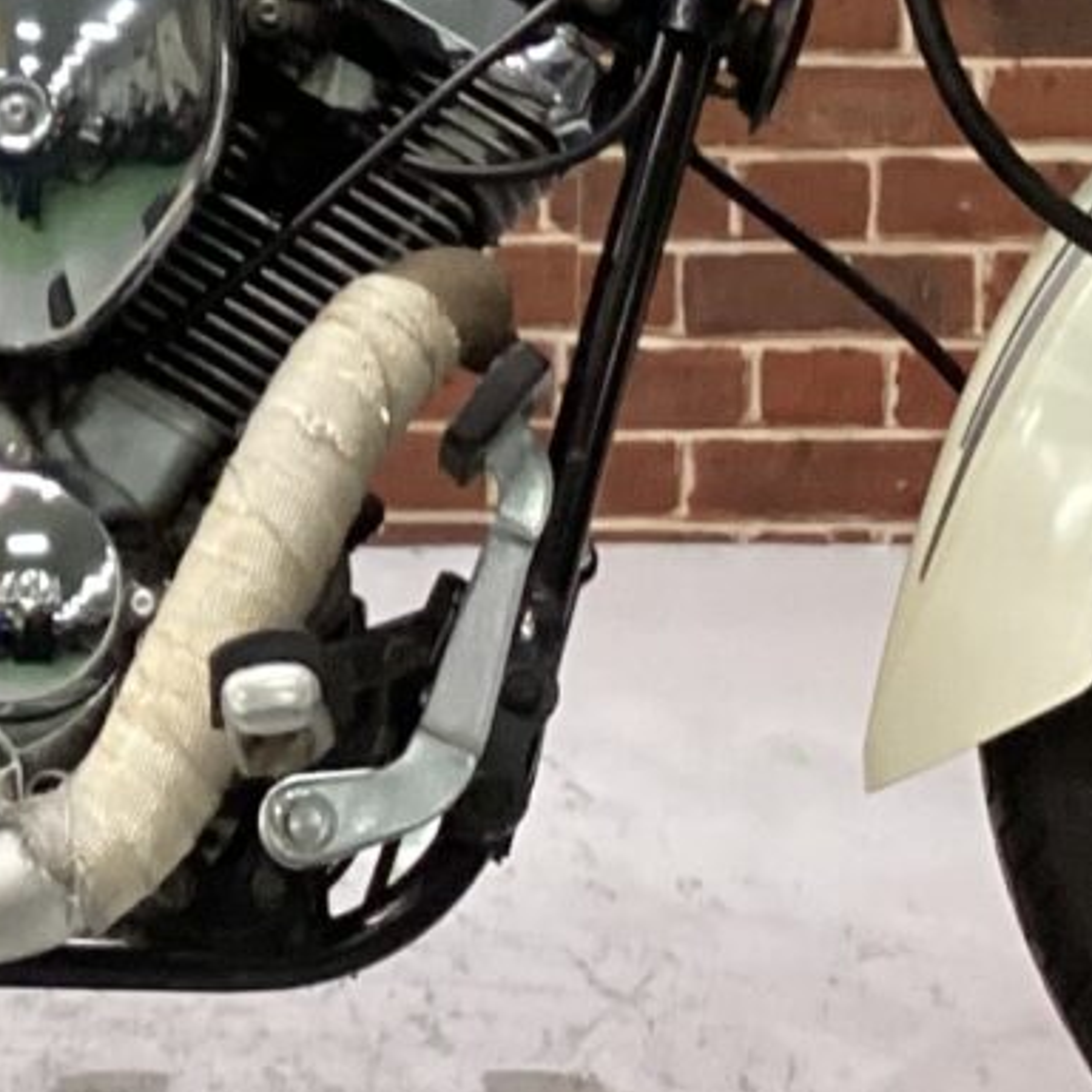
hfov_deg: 12.5
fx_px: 4890
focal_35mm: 137
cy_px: -162
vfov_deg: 12.5
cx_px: -117
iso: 250
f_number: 2.4
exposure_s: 1/60
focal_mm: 3.3
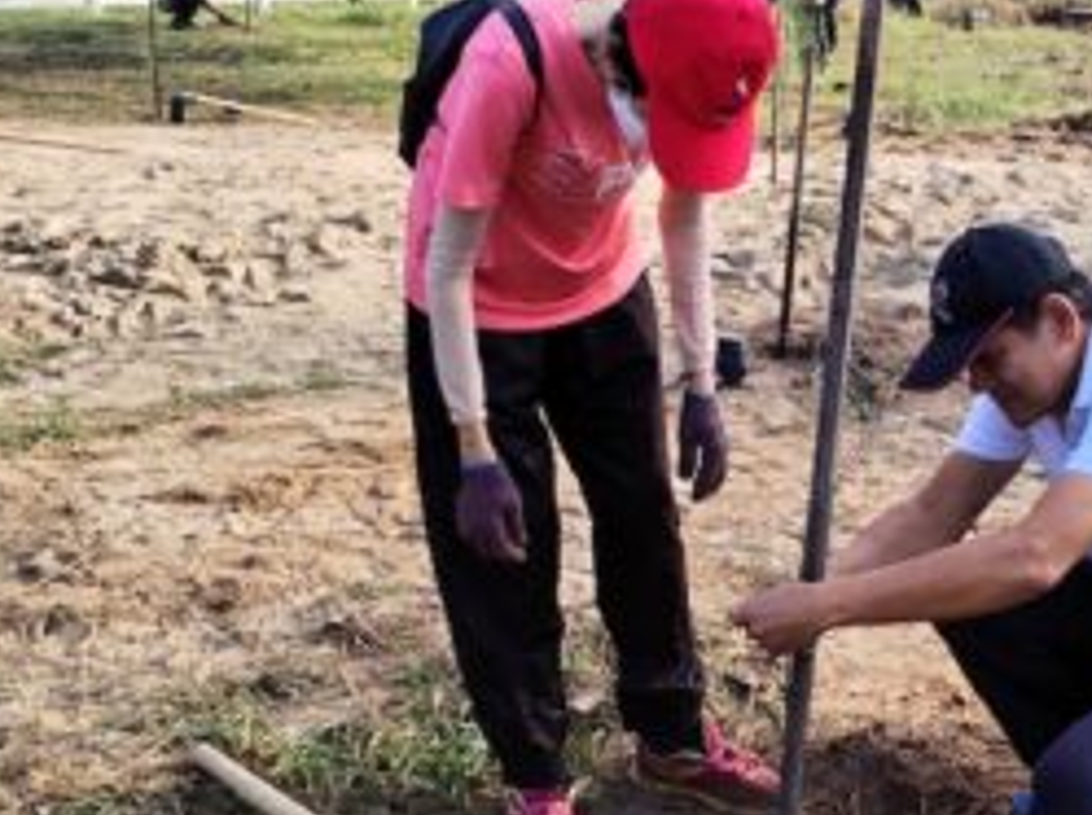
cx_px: 715
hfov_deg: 27.7
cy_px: 447
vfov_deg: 21.0
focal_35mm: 70
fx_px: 2205
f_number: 1.8
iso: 100
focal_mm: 4.75
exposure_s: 1/731
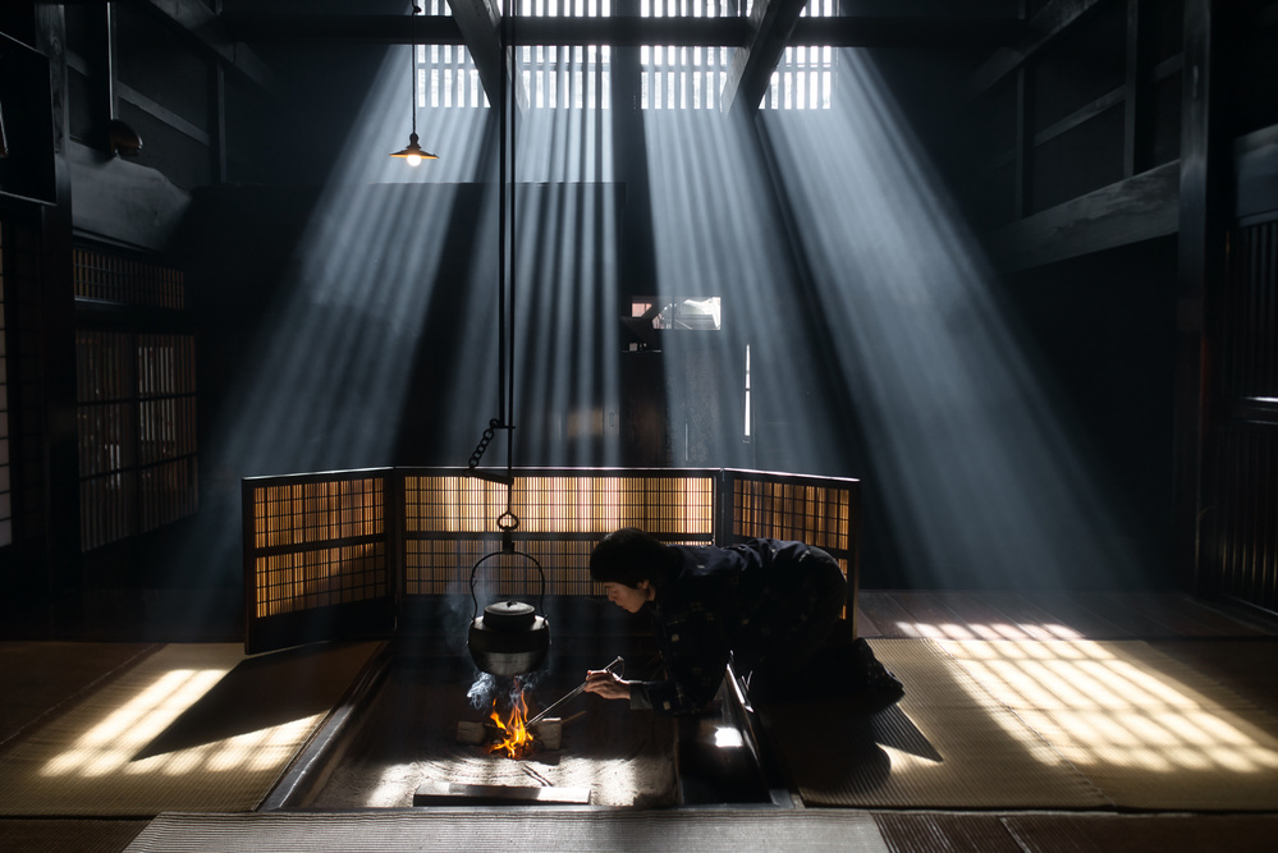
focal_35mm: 35
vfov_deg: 37.9
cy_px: 426
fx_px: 1243
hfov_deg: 54.4
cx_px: 639
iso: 400
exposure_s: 1/500
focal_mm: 35
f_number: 3.2
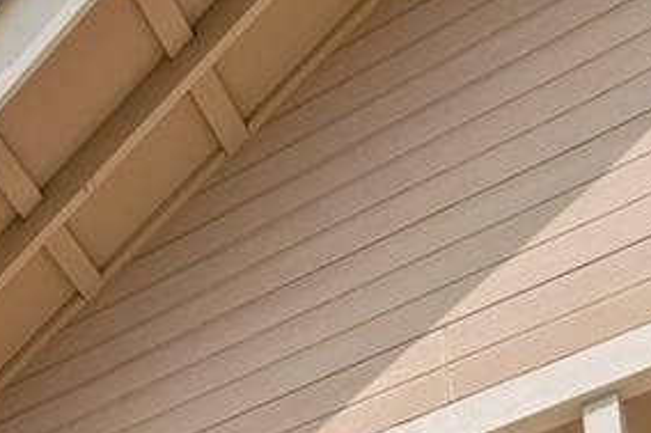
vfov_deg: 11.8
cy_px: 1198
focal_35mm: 79
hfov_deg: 24.7
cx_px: 23
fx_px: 1428
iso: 200
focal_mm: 14
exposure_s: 1/1000
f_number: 9
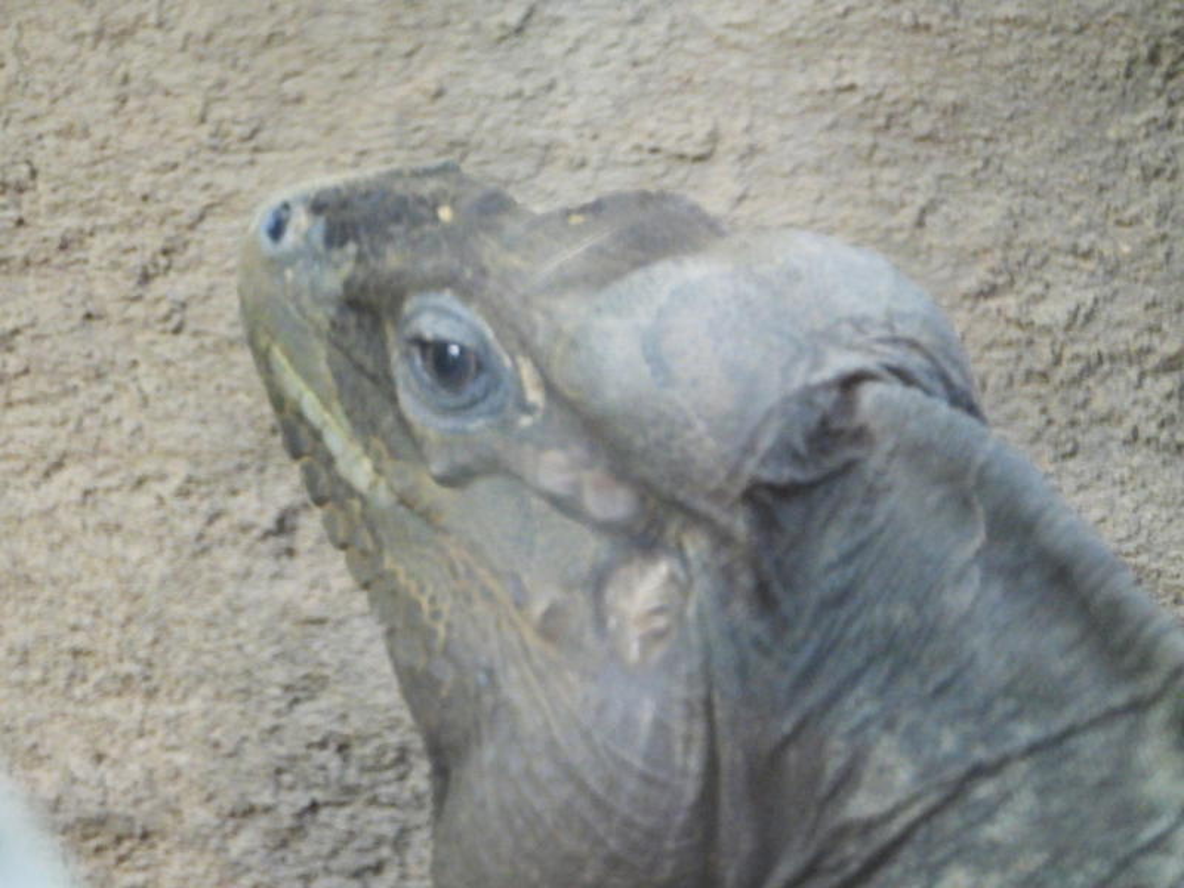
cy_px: 444
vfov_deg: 2.0
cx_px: 592
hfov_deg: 2.6
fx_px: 25653
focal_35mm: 750
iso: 1600
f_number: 5.6
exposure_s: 1/30
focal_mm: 135
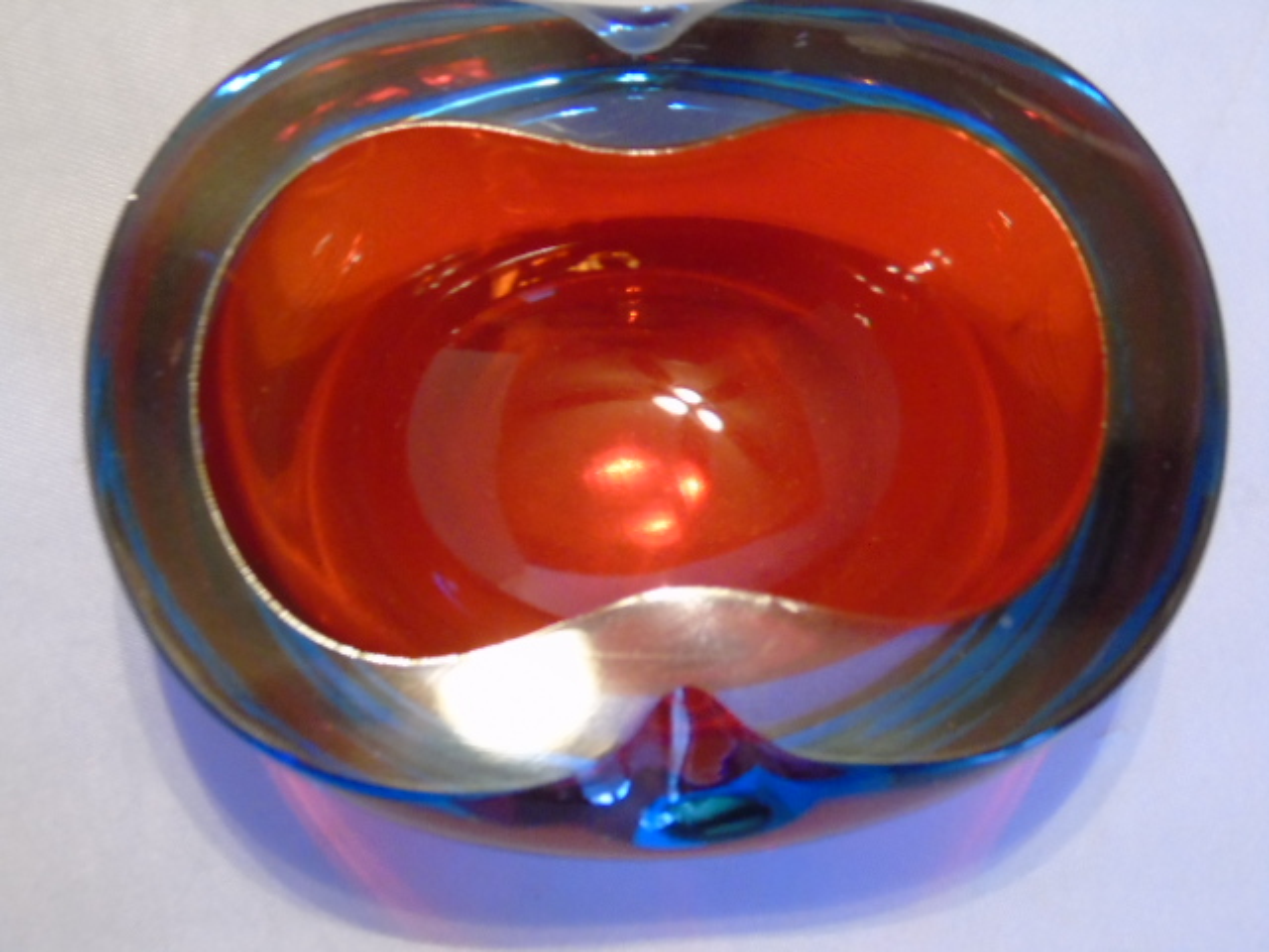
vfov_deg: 20.7
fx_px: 2603
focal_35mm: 71
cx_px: 634
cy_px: 476
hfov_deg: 27.4
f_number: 4.7
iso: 800
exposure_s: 1/8
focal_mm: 13
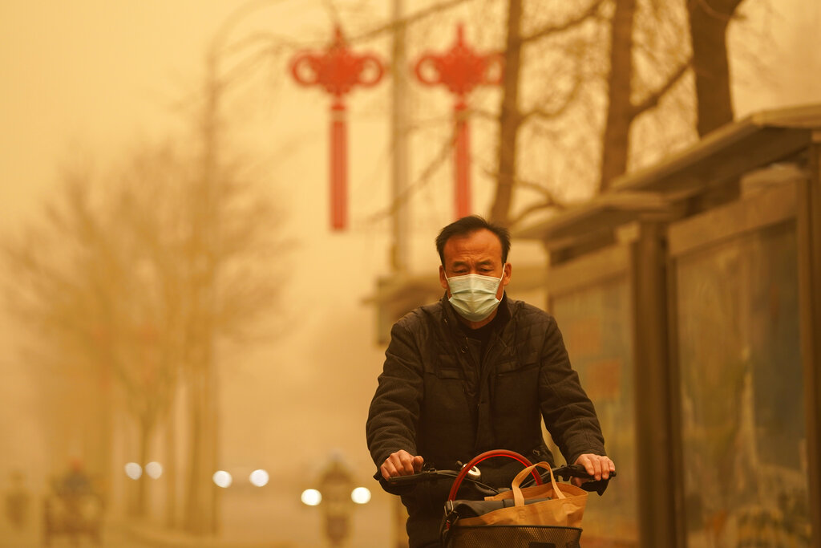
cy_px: 274
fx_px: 4356
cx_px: 410
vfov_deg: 7.2
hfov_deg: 10.8
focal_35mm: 191
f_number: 4
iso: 640
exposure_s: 1/500
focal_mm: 191
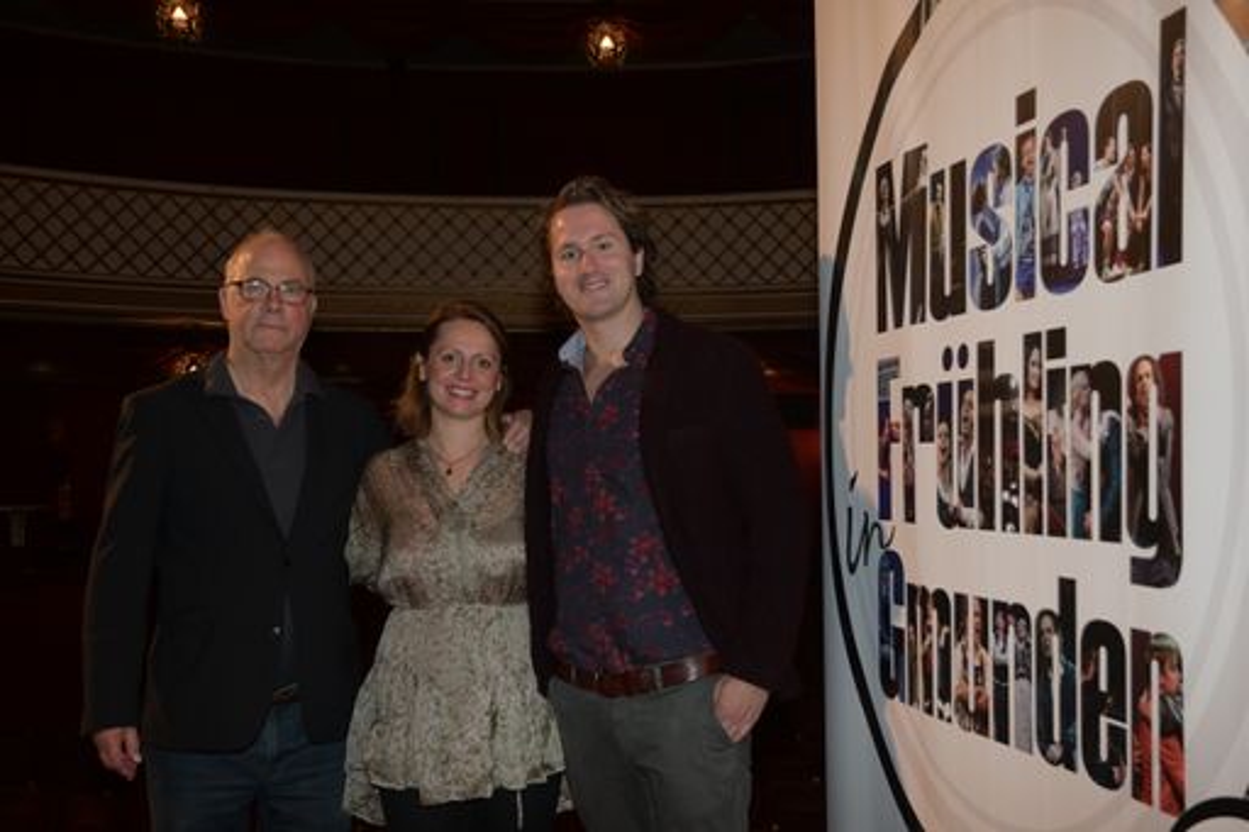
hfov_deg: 43.6
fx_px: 1561
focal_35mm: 45
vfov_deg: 29.8
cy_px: 416
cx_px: 624
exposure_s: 1/60
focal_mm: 30
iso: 640
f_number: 6.3
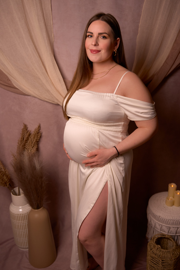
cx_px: 90
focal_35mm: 36
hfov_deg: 36.9
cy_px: 135
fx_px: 270
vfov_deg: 53.1
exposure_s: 1/100
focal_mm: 36
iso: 400
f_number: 3.2
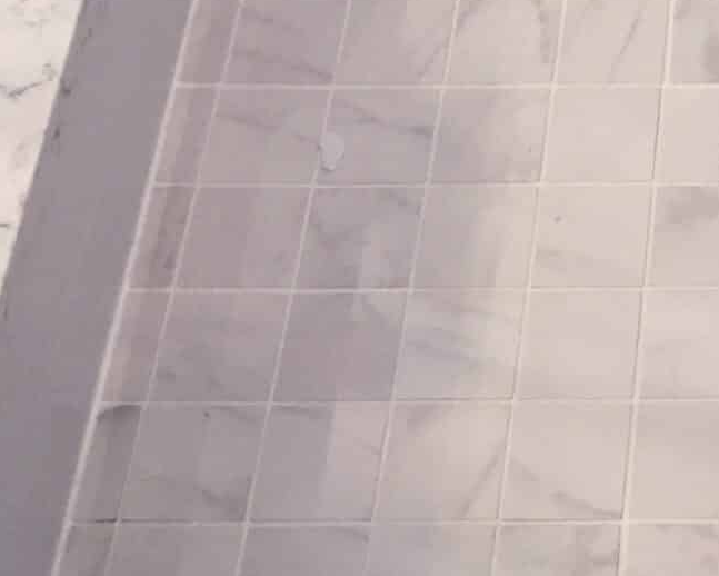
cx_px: 976
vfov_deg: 12.8
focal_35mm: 112
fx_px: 2384
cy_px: -381
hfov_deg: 16.1
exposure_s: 1/30
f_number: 2.2
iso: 80
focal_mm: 4.15
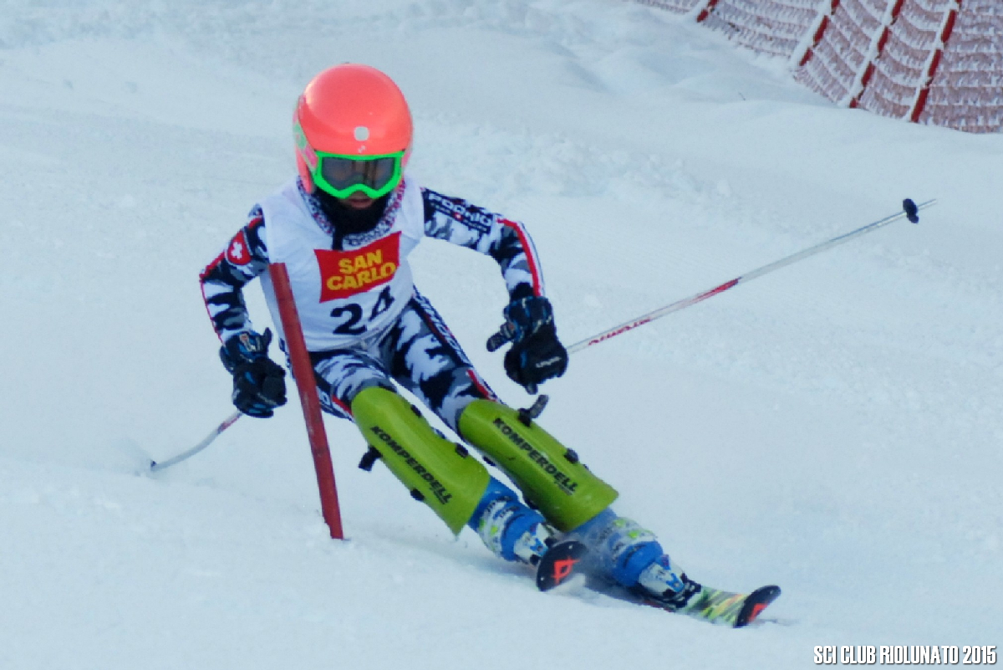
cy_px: 335
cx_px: 502
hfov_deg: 13.7
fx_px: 4180
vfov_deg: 9.2
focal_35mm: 150
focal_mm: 100
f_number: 5.6
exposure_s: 1/1000
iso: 400
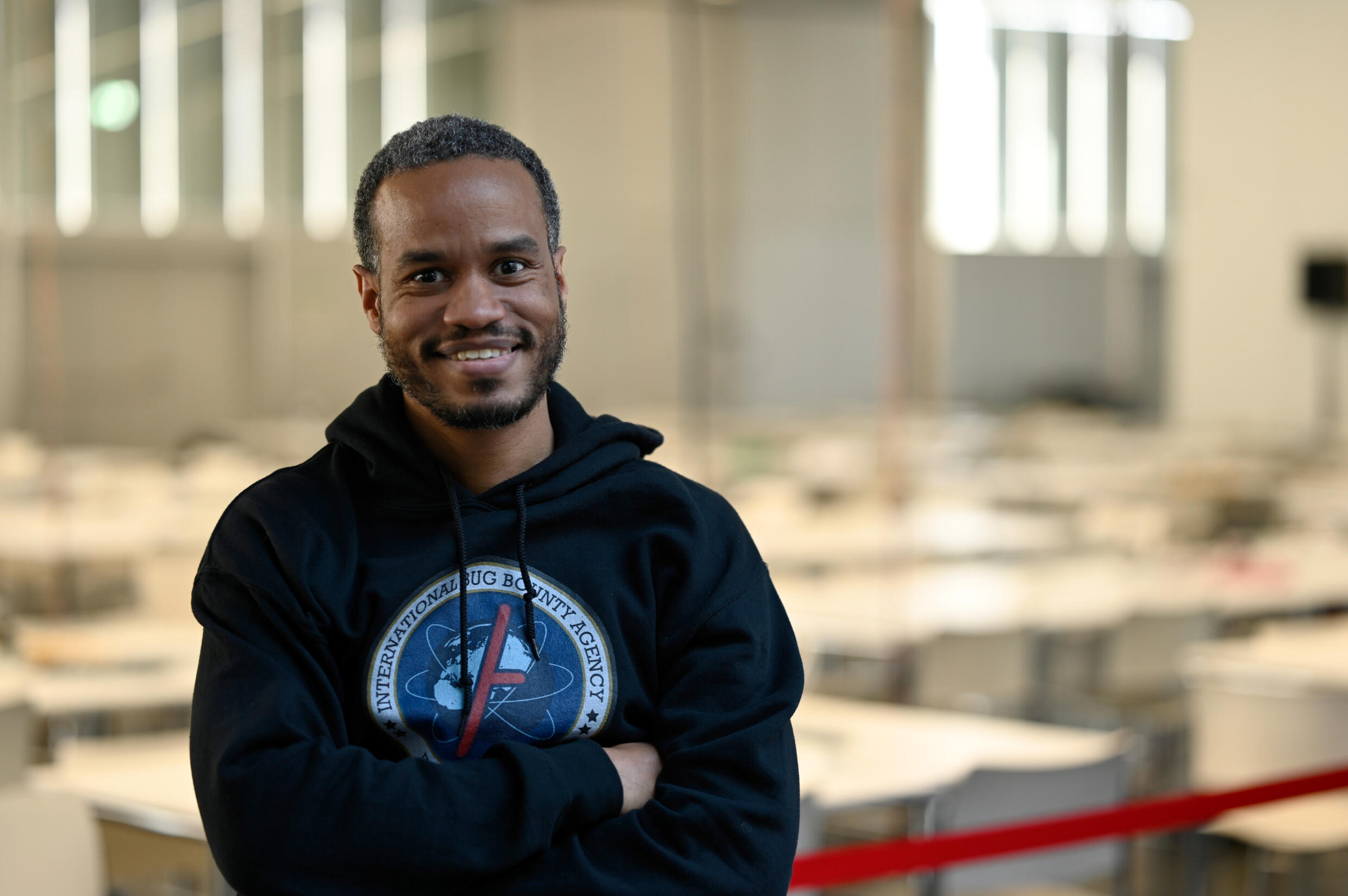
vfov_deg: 16.1
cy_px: 448
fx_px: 3181
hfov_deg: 23.9
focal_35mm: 85
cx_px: 674
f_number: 2
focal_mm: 85
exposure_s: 1/80
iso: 160
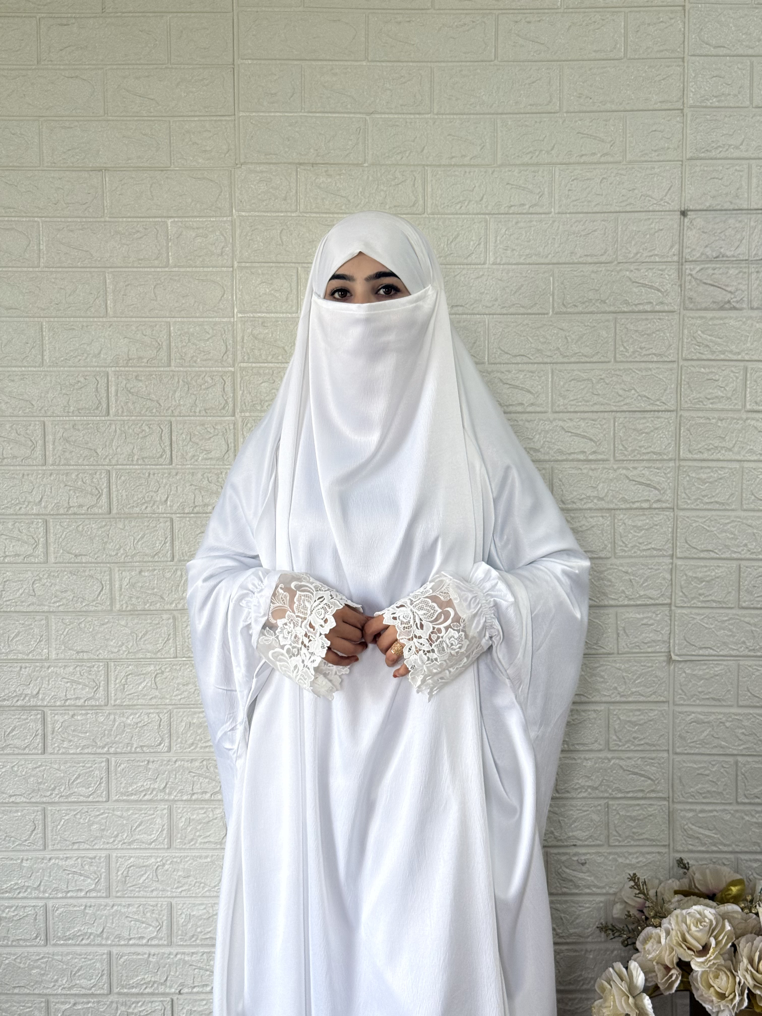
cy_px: 508
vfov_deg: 39.7
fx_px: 1409
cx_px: 381
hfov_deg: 30.3
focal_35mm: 48
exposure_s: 1/100
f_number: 1.78
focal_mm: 6.76
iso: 64
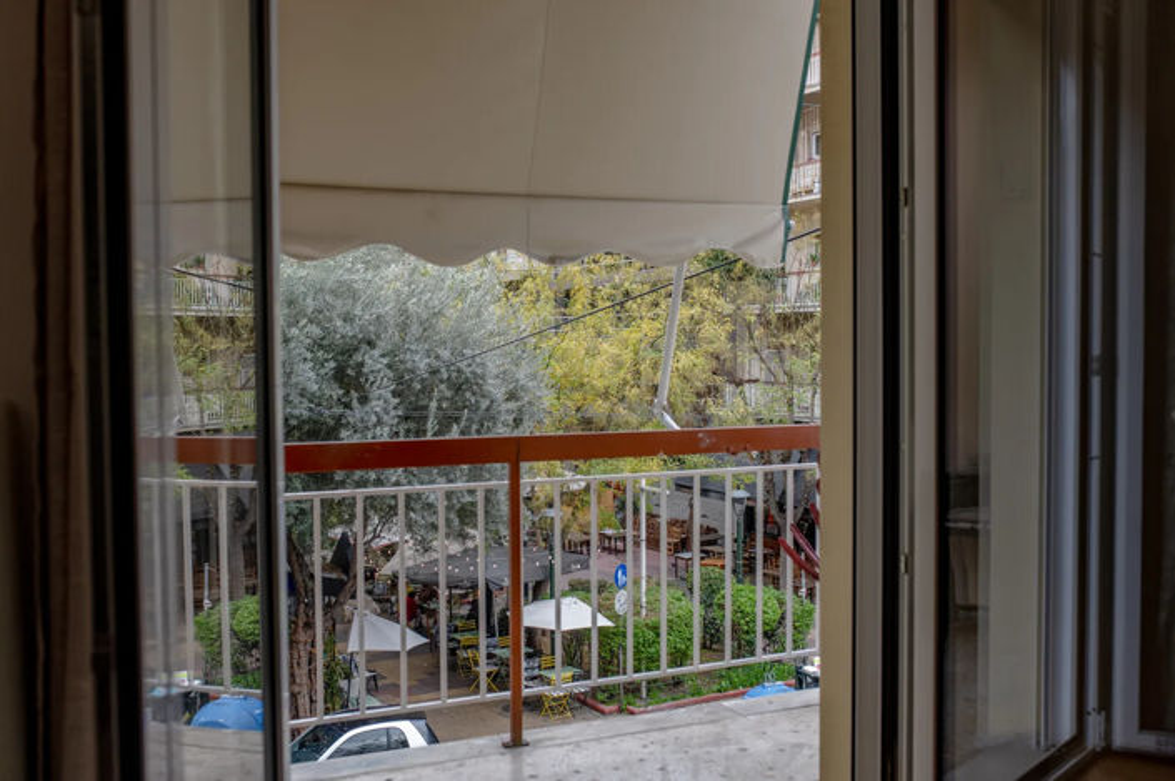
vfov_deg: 37.8
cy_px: 390
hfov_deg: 54.5
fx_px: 1142
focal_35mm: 35
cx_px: 588
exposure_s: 1/125
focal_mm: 35
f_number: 5
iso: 200
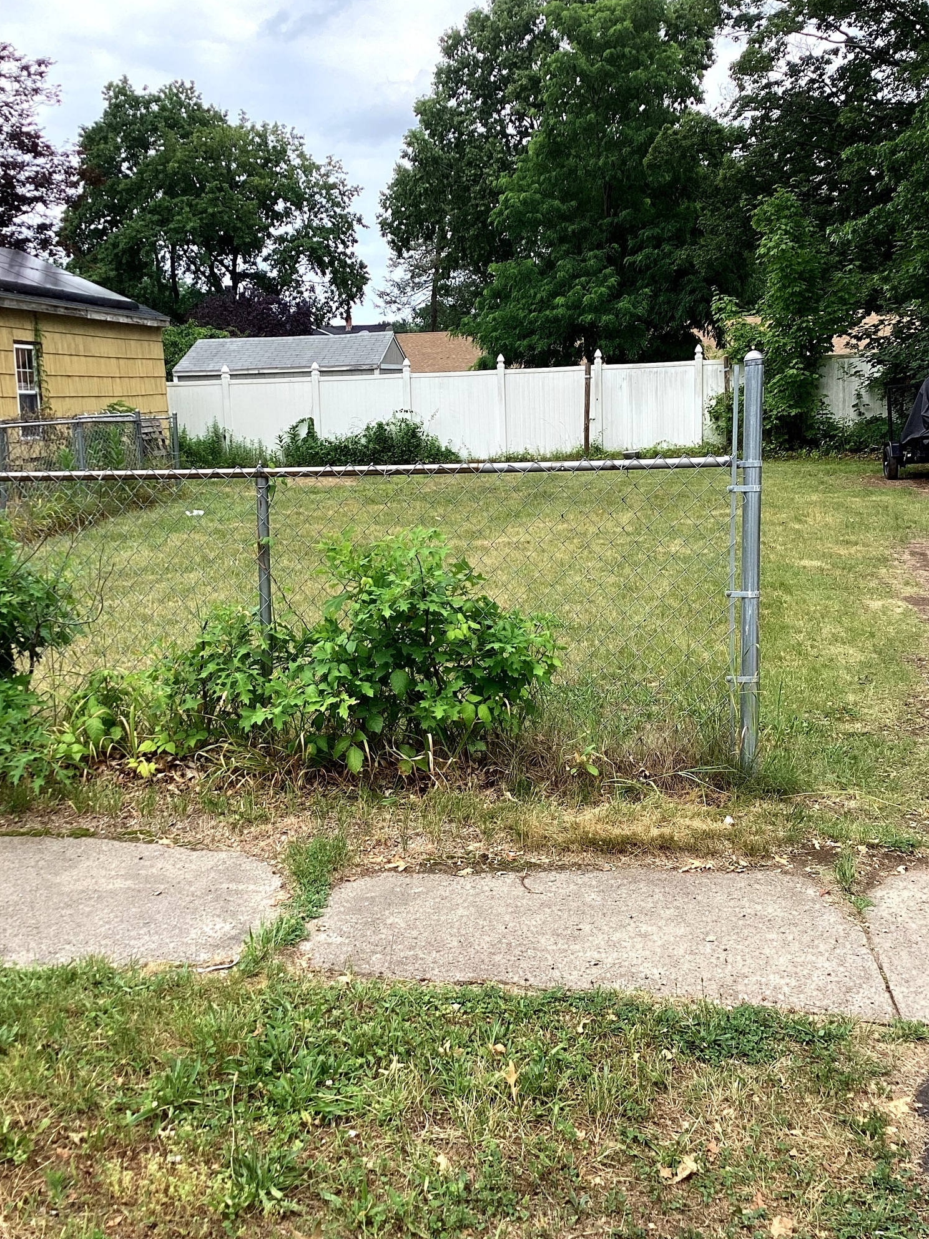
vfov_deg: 51.3
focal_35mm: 36
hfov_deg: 39.6
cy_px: 598
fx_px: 1288
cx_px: 429
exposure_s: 1/515
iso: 25
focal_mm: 3.3
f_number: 2.4
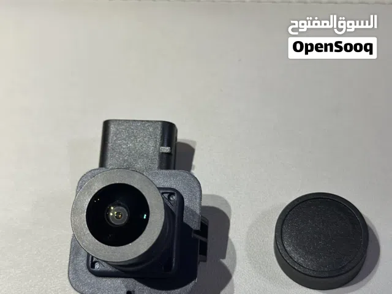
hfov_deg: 39.7
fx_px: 544
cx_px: 196
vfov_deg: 30.3
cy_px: 147
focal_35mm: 48
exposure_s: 1/33
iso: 640
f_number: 1.78
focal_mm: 6.86
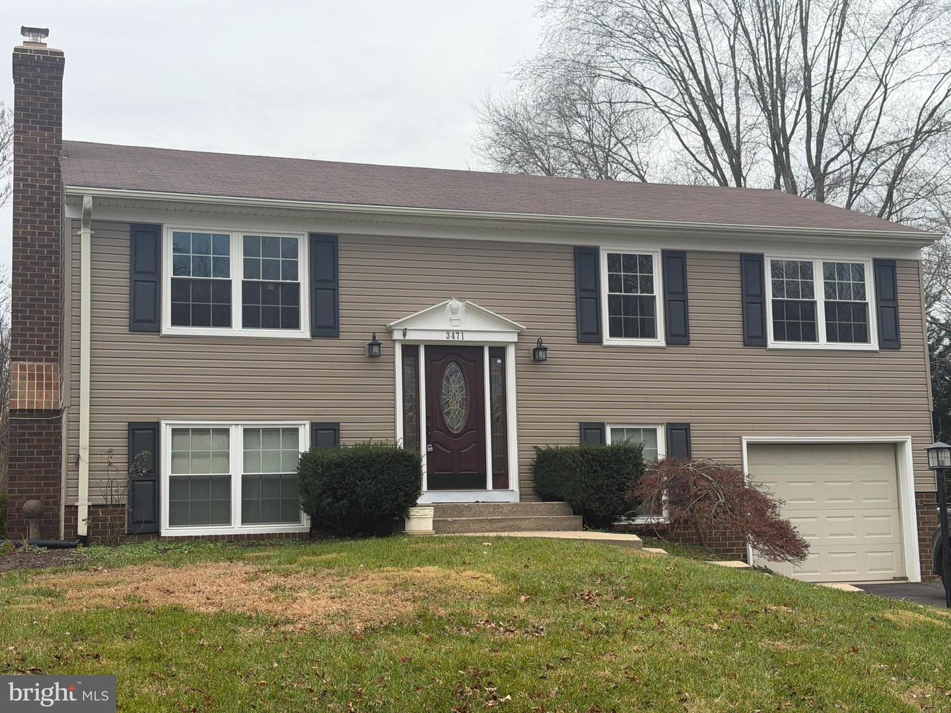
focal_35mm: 48
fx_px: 1319
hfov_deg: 39.7
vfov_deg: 30.3
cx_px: 476
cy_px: 356
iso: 64
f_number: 1.78
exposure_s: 1/148
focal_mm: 6.76
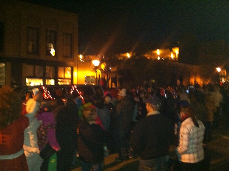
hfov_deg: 52.7
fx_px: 231
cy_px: 86
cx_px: 114
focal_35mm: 35
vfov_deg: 40.6
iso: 1000
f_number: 2.8
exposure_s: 1/15
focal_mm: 3.85
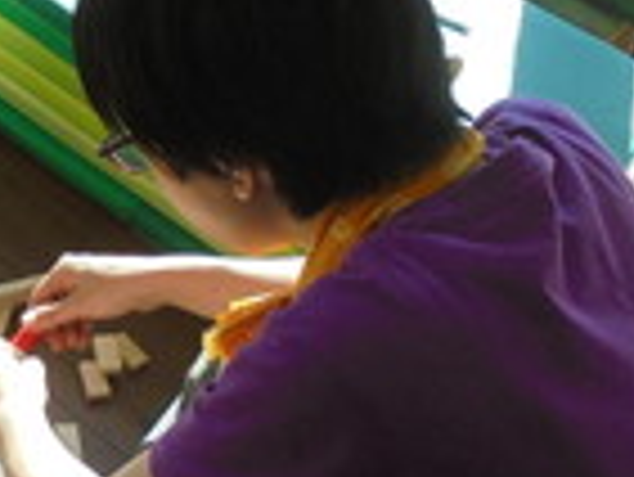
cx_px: -135
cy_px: 151
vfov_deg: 16.0
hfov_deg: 19.9
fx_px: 1686
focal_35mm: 92
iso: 100
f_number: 3.5
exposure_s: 1/160
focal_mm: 4.6
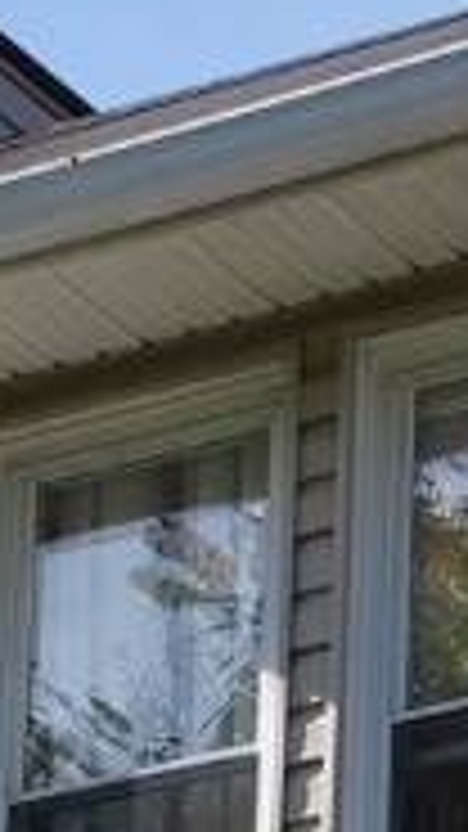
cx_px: 529
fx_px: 5474
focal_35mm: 248
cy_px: 1489
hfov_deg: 4.9
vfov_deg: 8.4
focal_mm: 38
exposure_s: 1/200
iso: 100
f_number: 7.1
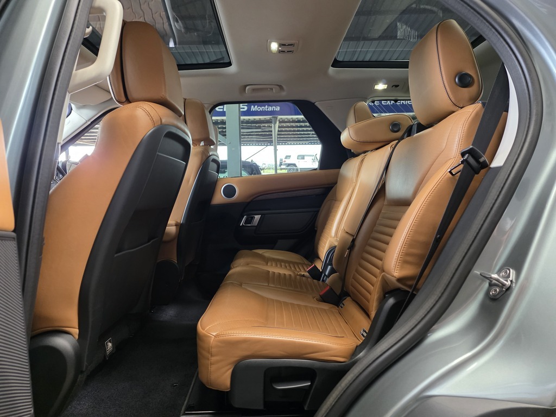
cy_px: 208
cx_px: 278
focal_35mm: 23
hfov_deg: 73.9
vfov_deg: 58.9
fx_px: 369
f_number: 1.7
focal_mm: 6.25
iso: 800
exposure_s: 1/100
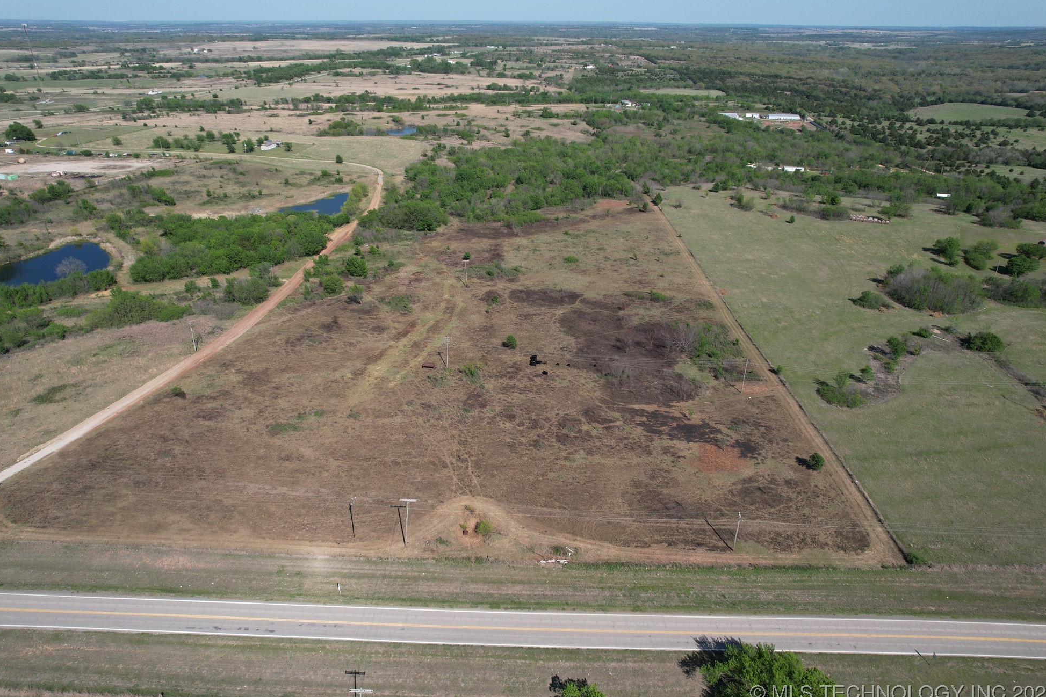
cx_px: 515
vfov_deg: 55.1
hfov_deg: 76.1
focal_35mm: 23
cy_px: 350
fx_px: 668
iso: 100
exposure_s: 1/2000
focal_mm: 8.38
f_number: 2.8
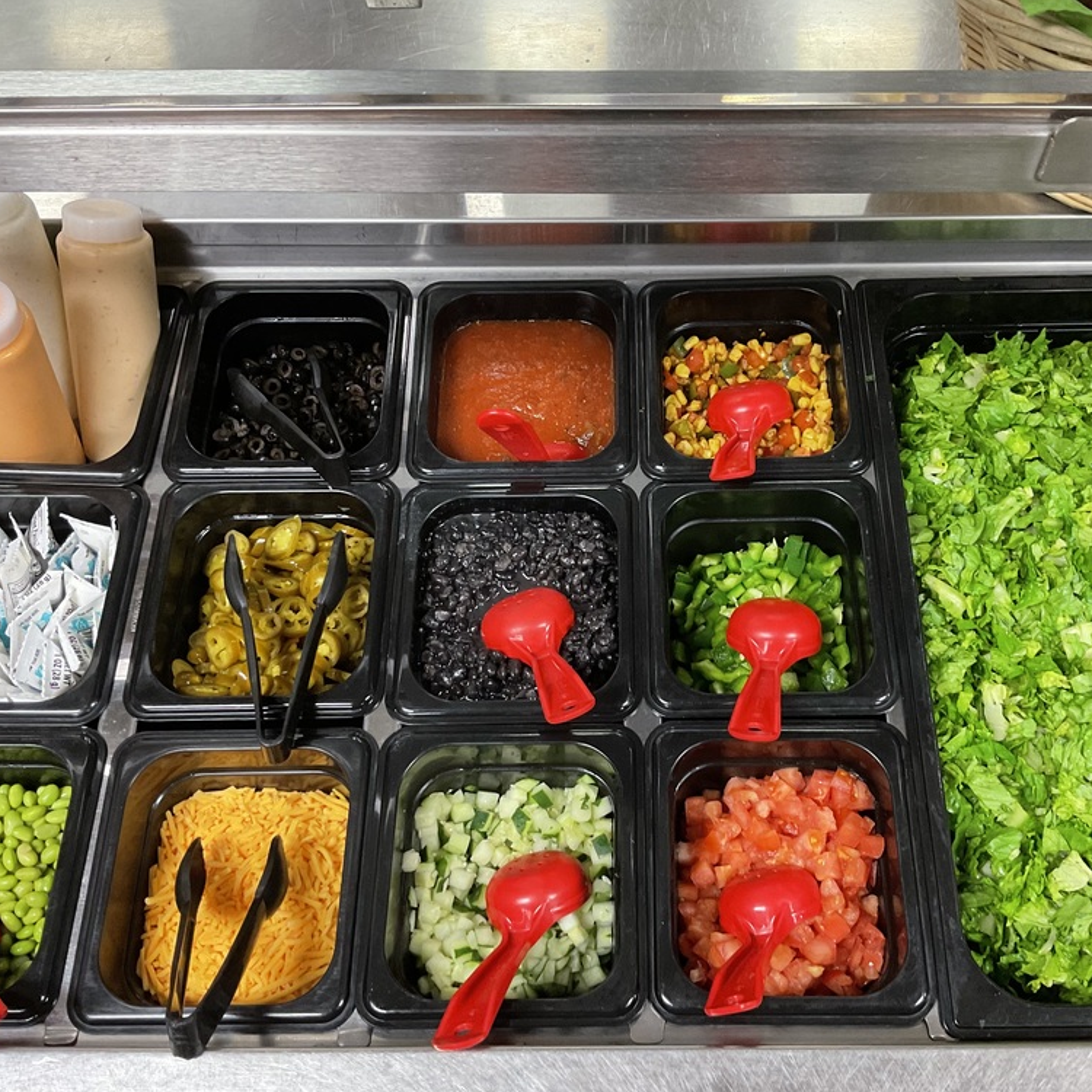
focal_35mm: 35
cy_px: 558
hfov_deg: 47.0
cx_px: 636
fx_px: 1249
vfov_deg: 47.2
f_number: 1.8
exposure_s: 1/60
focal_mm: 3
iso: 250
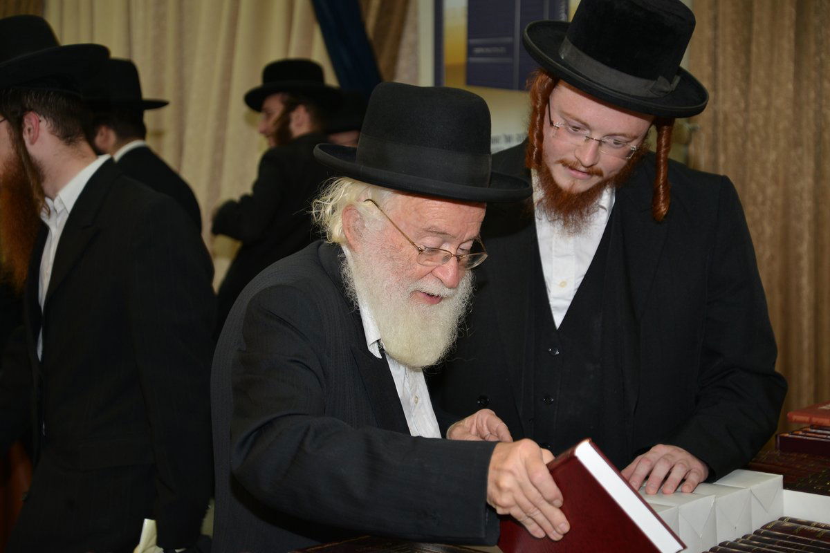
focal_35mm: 66
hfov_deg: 30.5
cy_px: 276
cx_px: 415
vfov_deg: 20.6
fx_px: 1522
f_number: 4.5
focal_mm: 66
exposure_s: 1/125
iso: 640
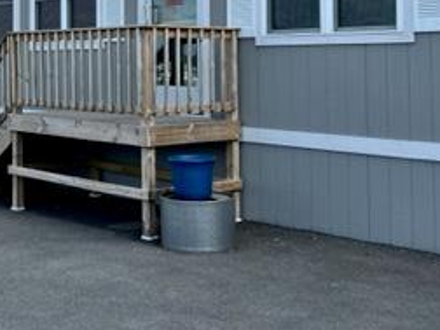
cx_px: 73
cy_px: 28
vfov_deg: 21.7
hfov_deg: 28.6
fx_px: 839
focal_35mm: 66
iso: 50
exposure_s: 1/3831
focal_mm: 5.7
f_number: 1.5
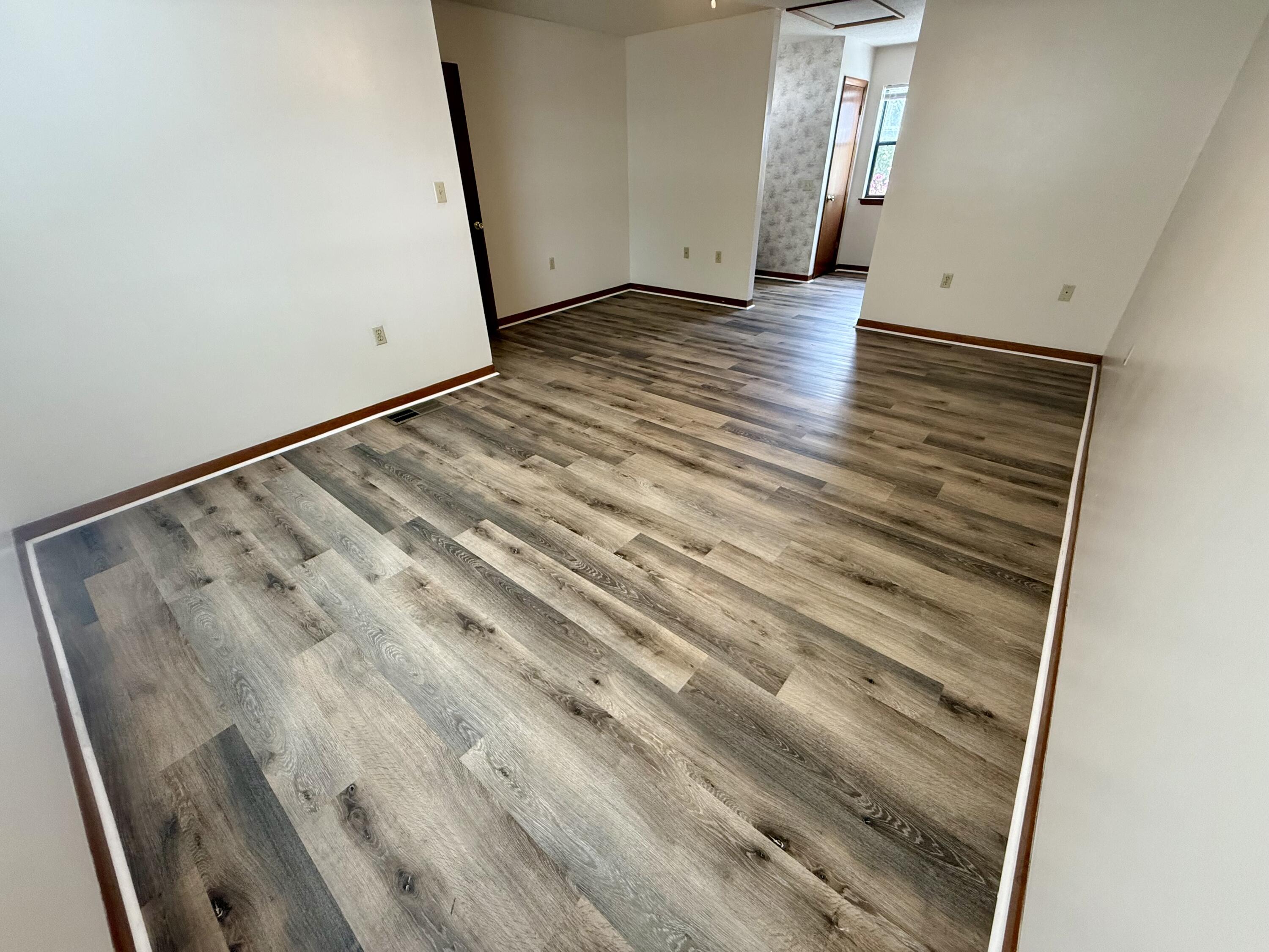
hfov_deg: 102.1
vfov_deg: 85.7
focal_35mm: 14
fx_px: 513
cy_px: 476
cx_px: 634
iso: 250
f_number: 2.2
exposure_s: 1/120
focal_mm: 2.22
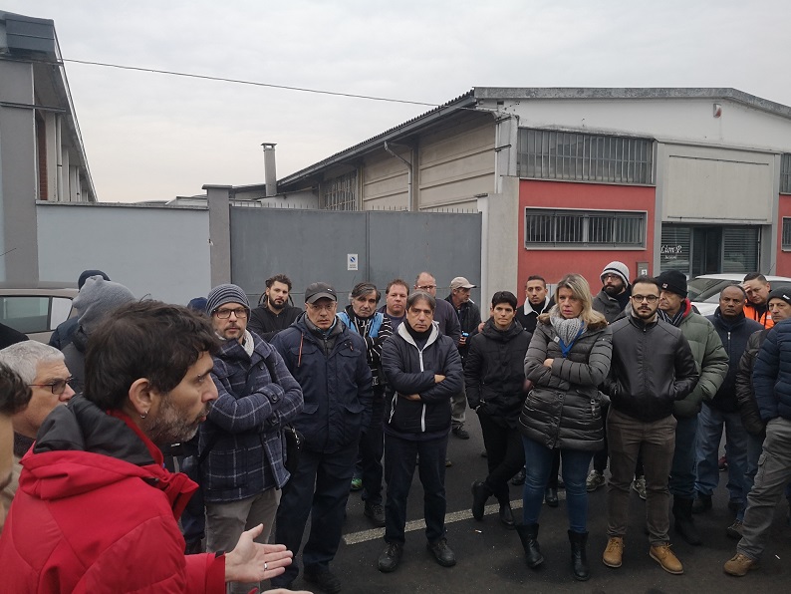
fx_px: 617
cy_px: 297
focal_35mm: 27
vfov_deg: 51.4
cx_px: 396
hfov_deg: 65.3
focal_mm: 3.95
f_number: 1.8
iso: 64
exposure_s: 1/100
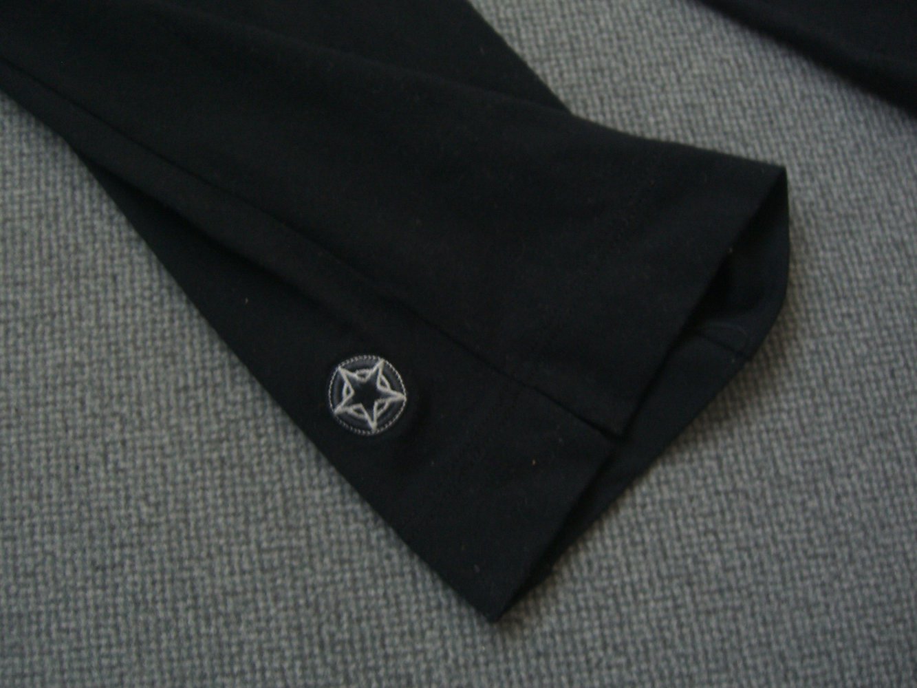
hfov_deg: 49.0
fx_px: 1007
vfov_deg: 37.7
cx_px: 458
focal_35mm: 38
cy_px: 344
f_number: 2.8
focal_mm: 7.9
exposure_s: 1/8
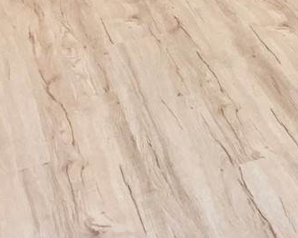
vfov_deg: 10.6
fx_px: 1075
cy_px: -355
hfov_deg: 14.9
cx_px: 418
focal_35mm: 122
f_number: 1.8
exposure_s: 1/60
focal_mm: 4.25
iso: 100
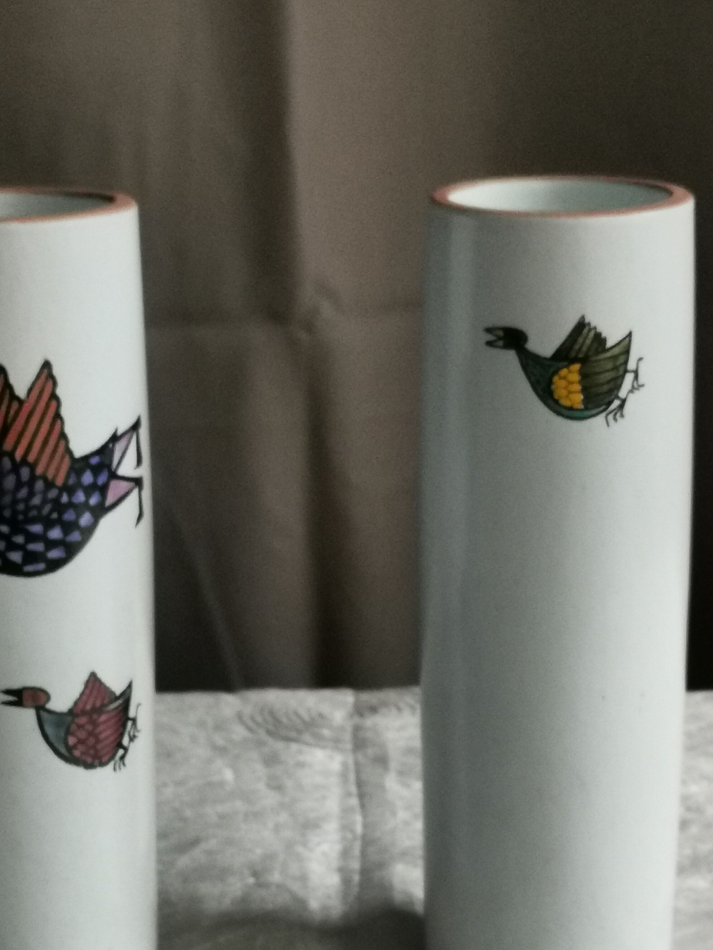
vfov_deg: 19.0
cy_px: 599
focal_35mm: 103
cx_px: 315
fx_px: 2829
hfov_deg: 14.4
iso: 500
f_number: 1.8
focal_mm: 5.58
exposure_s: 1/25
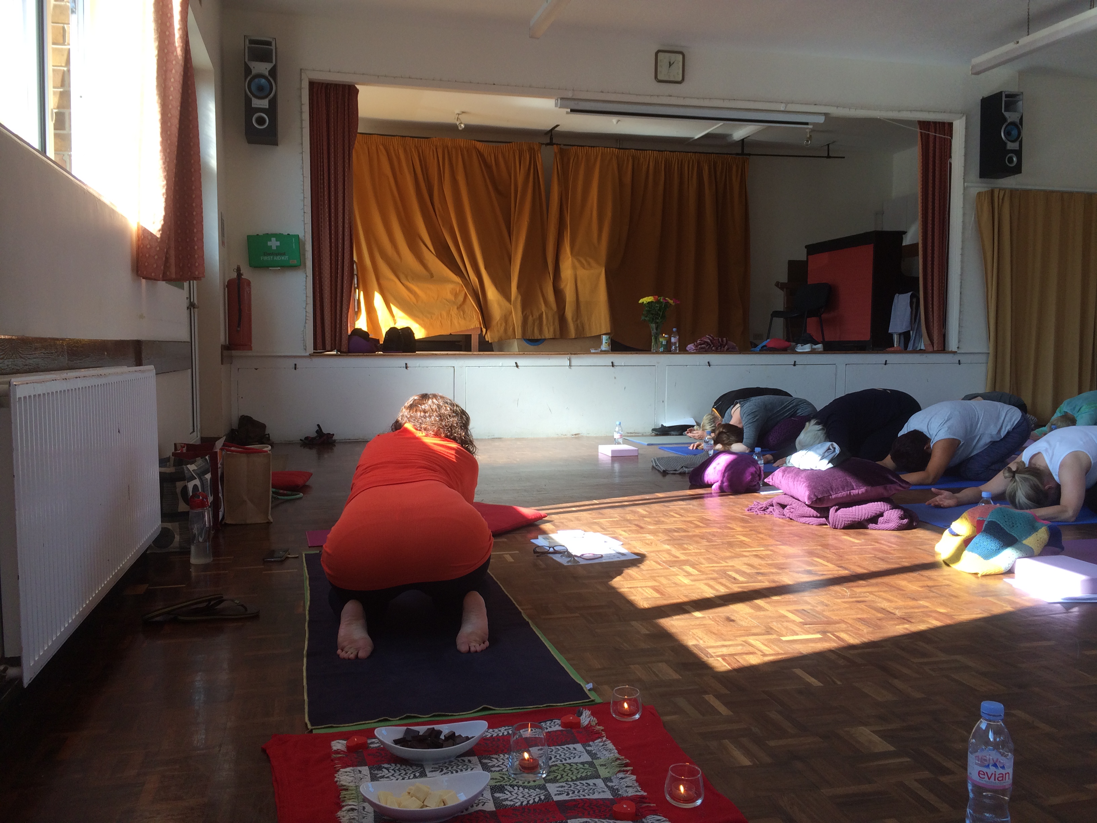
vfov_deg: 48.2
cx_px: 548
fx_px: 919
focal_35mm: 29
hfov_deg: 61.7
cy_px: 412
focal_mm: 4.15
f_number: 2.2
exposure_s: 1/184
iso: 32
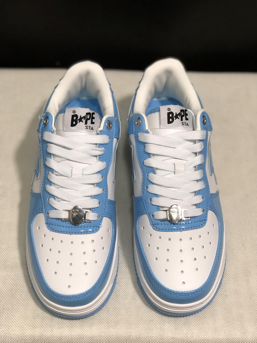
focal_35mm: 57
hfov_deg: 25.7
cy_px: 172
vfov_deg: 33.8
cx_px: 128
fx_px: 564
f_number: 2.8
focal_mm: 6.6
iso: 50
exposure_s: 1/30
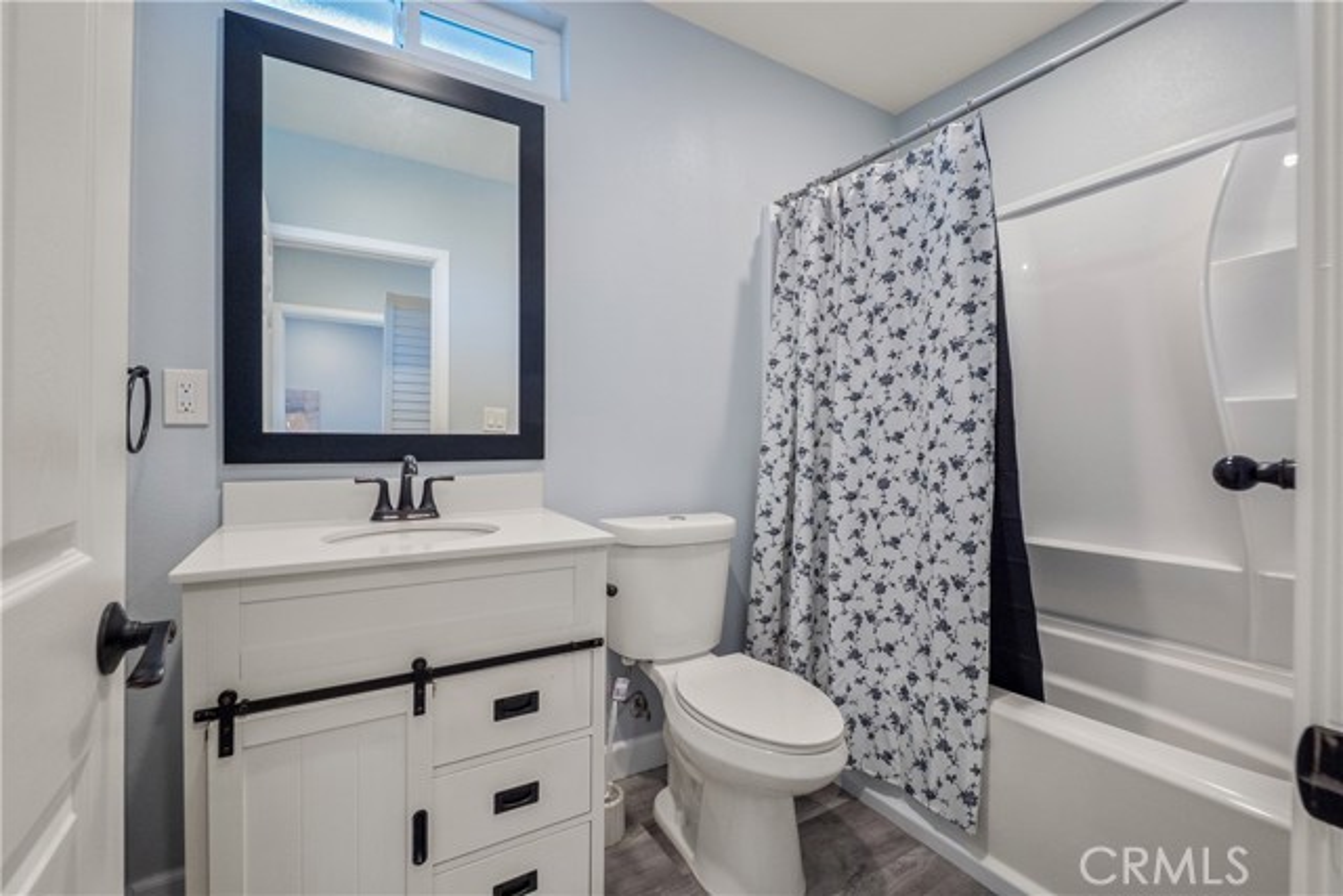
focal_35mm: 15
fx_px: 560
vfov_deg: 77.4
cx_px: 672
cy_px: 448
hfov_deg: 100.4
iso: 400
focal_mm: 10
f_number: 8
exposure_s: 1/13
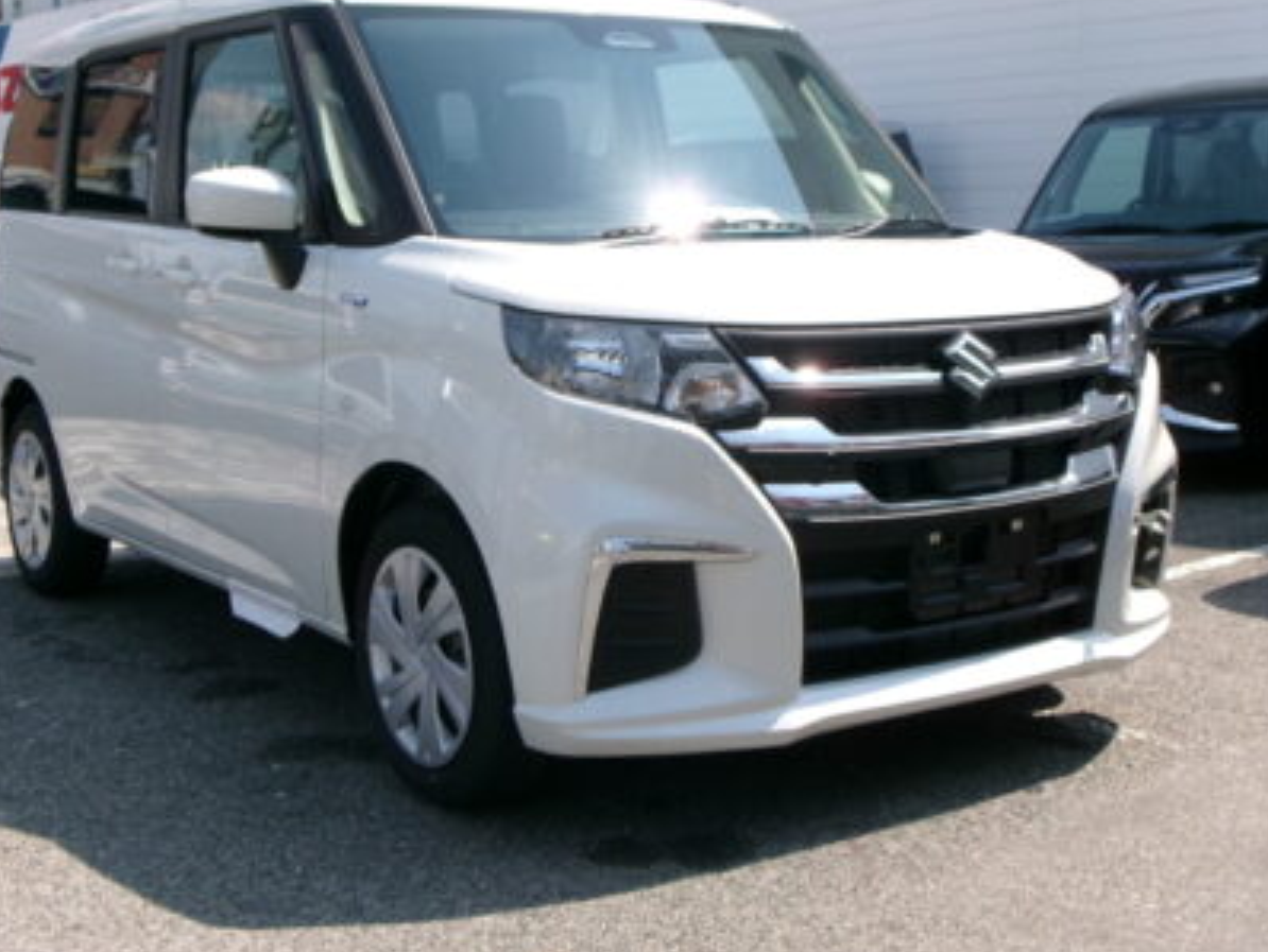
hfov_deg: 35.5
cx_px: 605
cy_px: 393
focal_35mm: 54
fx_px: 1979
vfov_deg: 27.0
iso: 100
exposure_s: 1/85
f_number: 12.5
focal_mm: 7.8
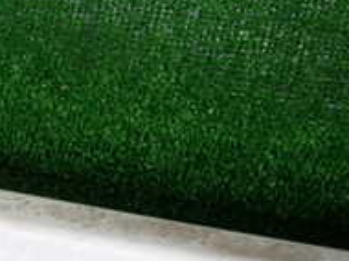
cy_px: 233
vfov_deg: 18.3
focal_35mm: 79
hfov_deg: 20.7
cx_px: -187
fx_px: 795
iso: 125
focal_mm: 4.5
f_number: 2
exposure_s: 1/125
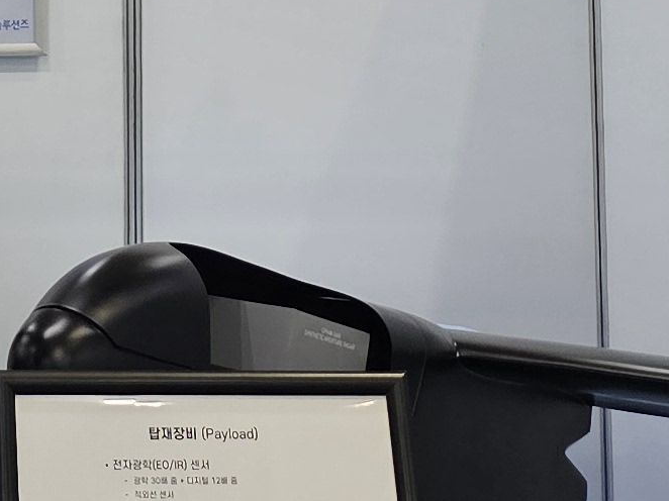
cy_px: -438
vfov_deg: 10.0
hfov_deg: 13.8
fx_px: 2685
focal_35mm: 139
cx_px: -148
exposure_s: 1/120
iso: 200
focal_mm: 6.3
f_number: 1.7
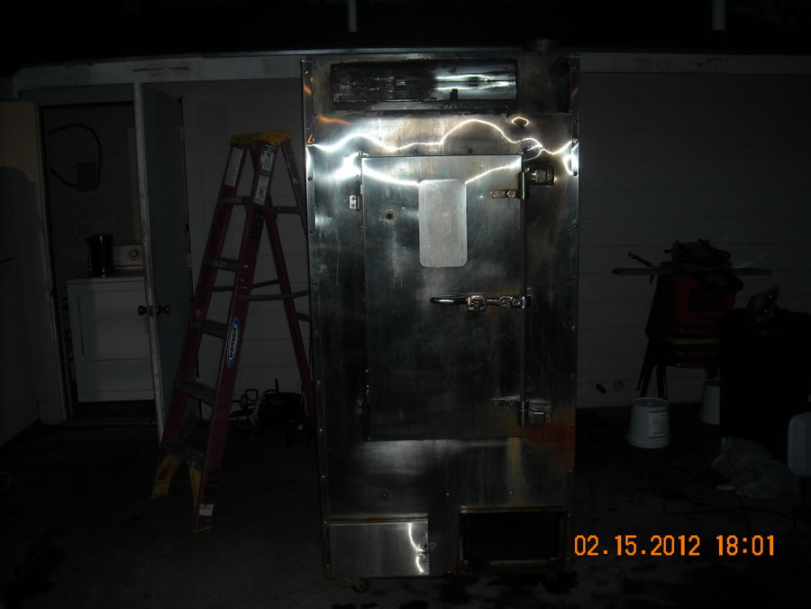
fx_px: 820
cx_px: 406
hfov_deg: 52.6
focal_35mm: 35
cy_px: 304
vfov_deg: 40.7
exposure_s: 1/60
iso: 64
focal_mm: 5.7
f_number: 2.8
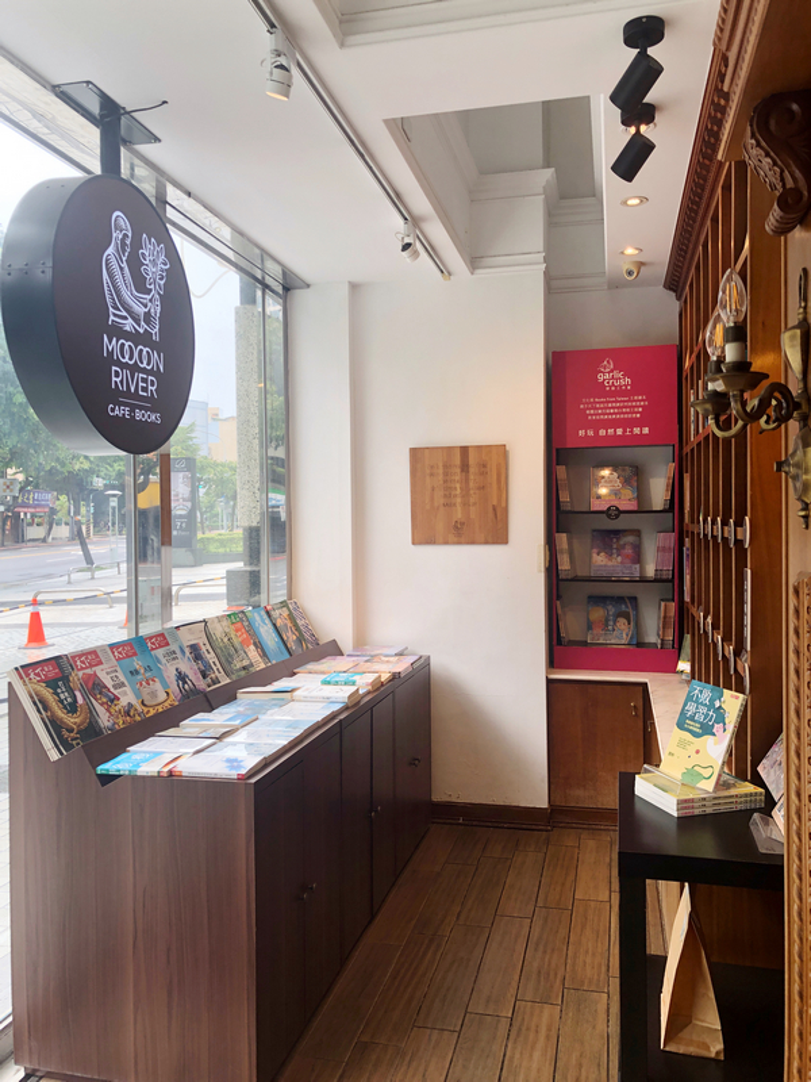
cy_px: 541
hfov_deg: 49.7
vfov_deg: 63.4
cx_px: 406
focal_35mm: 28
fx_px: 875
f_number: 1.8
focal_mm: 3.99
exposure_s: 1/120
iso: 32
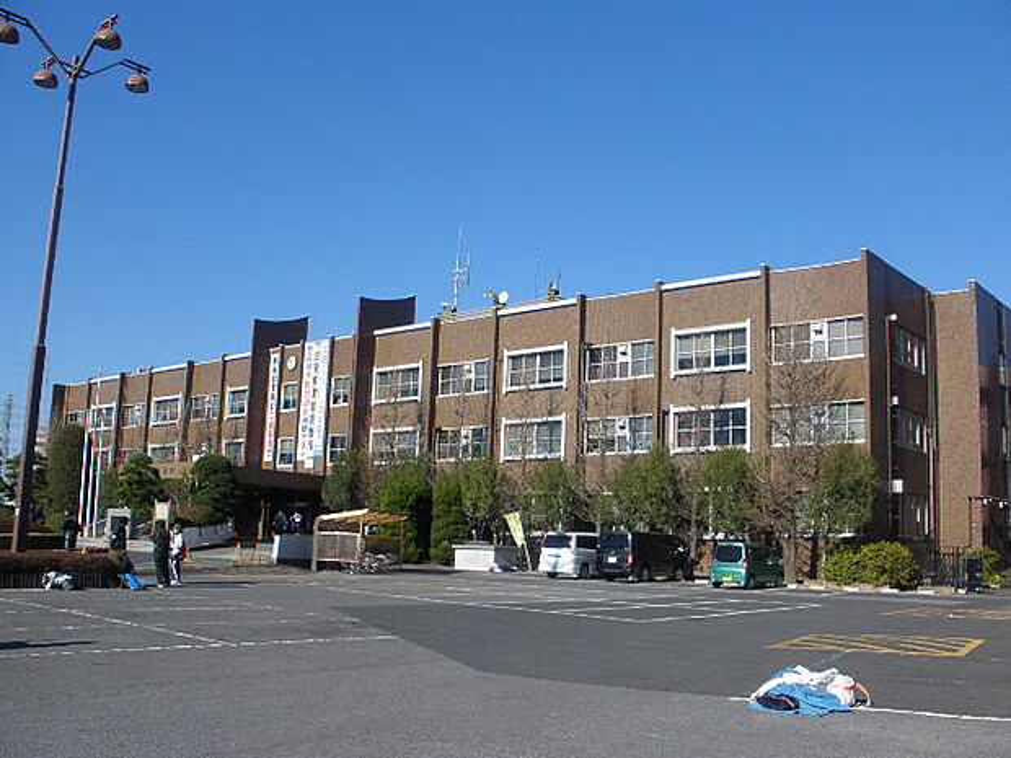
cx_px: 506
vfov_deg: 39.7
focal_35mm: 36
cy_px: 379
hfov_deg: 51.4
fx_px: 1051
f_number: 5.6
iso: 64
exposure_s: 1/320
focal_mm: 6.3
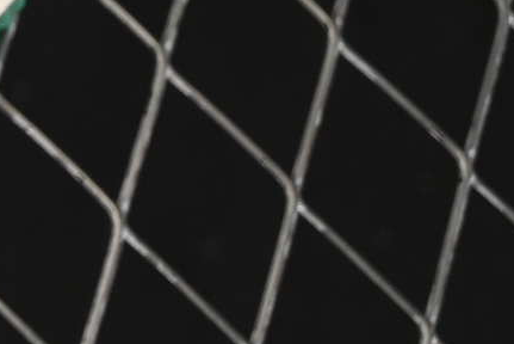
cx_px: -1082
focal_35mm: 484
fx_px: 6915
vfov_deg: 2.8
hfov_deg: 4.1
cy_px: -462
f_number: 7.1
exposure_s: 1/80
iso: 160
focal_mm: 50
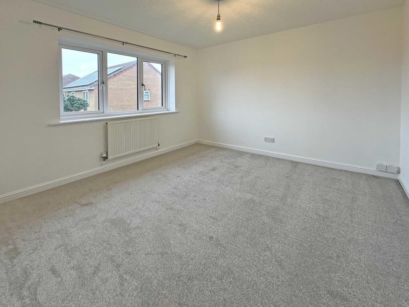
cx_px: 204
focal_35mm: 14
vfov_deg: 85.7
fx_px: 165
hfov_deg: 102.1
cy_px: 154
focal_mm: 2.22
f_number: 2.2
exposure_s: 1/100
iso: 100
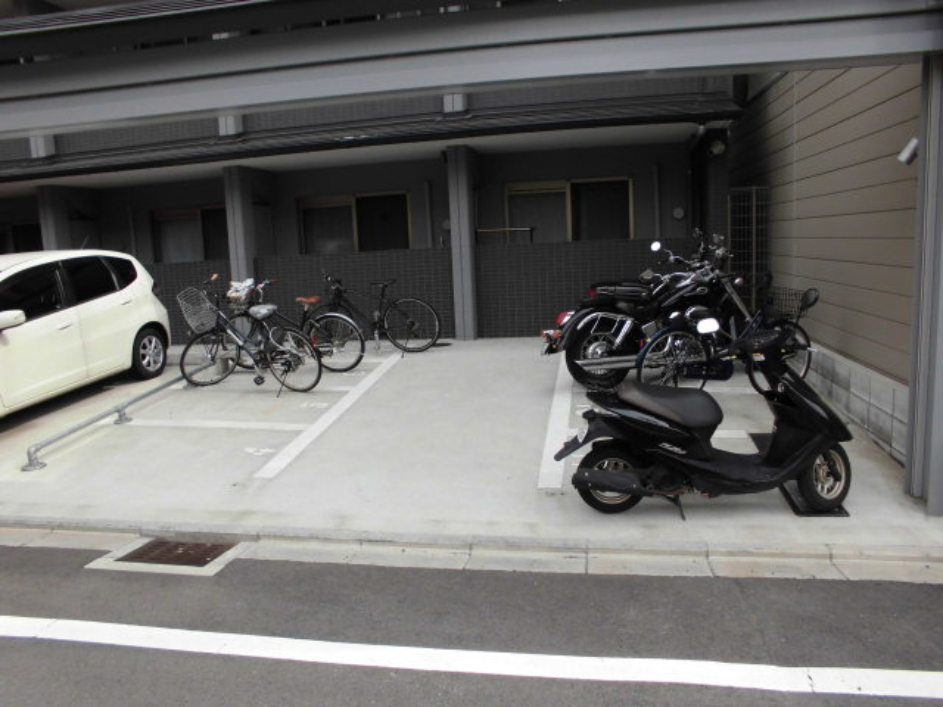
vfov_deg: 53.1
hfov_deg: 67.3
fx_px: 708
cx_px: 472
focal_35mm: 26
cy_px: 354
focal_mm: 4.6
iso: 100
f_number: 3.5
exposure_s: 1/250
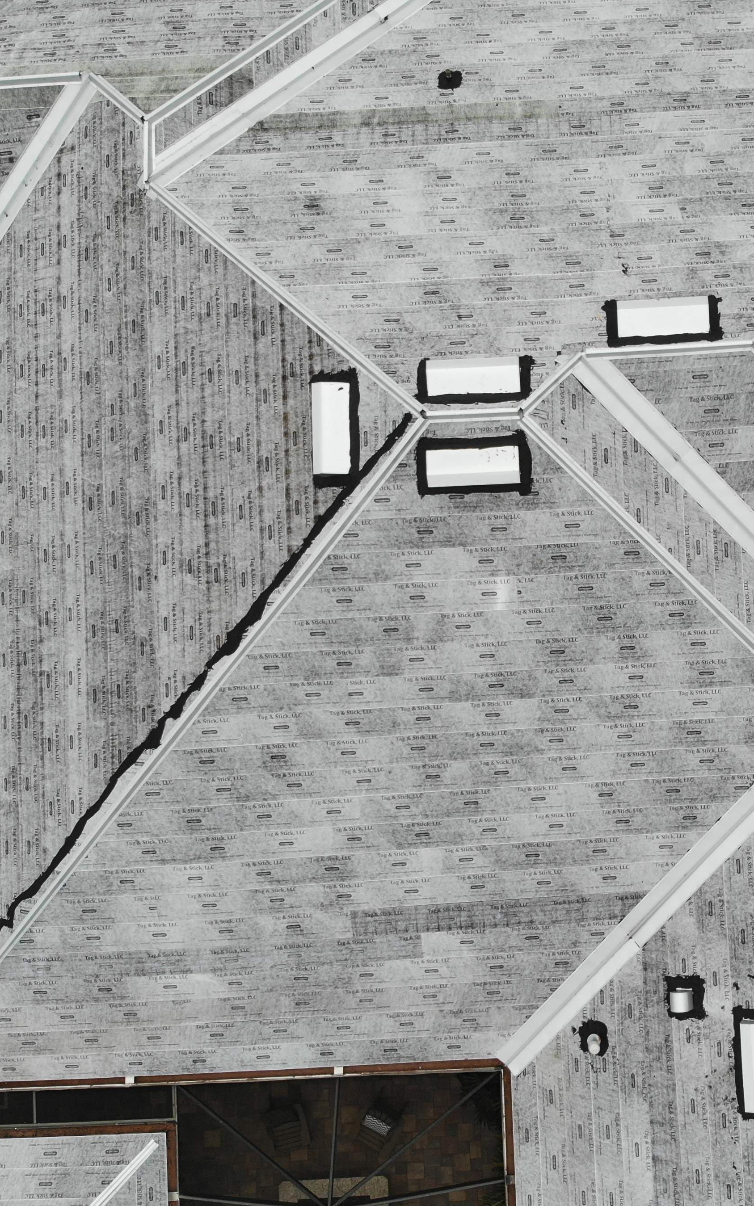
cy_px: 637
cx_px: 581
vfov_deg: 51.5
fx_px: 1249
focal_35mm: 38
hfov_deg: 32.8
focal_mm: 4.5
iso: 107
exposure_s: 1/1179
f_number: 2.8
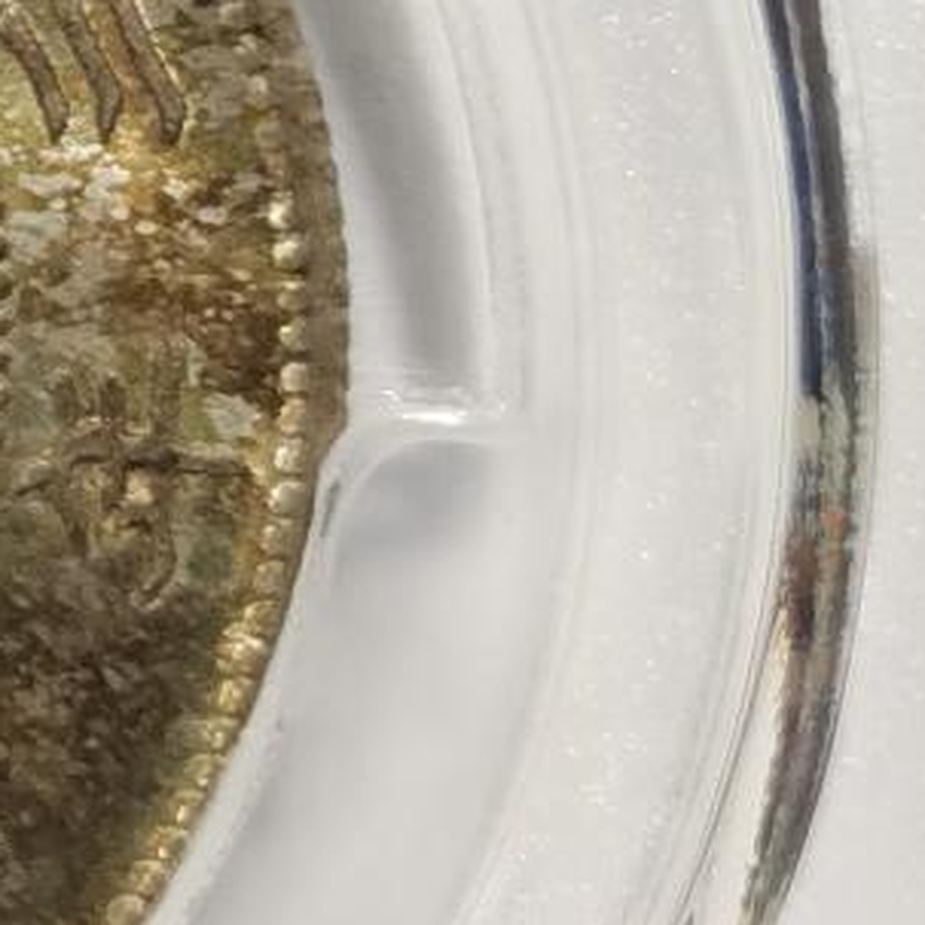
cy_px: -403
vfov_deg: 6.1
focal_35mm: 284
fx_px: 8586
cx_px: -736
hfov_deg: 6.0
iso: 160
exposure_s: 1/100
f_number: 16
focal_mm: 5.56
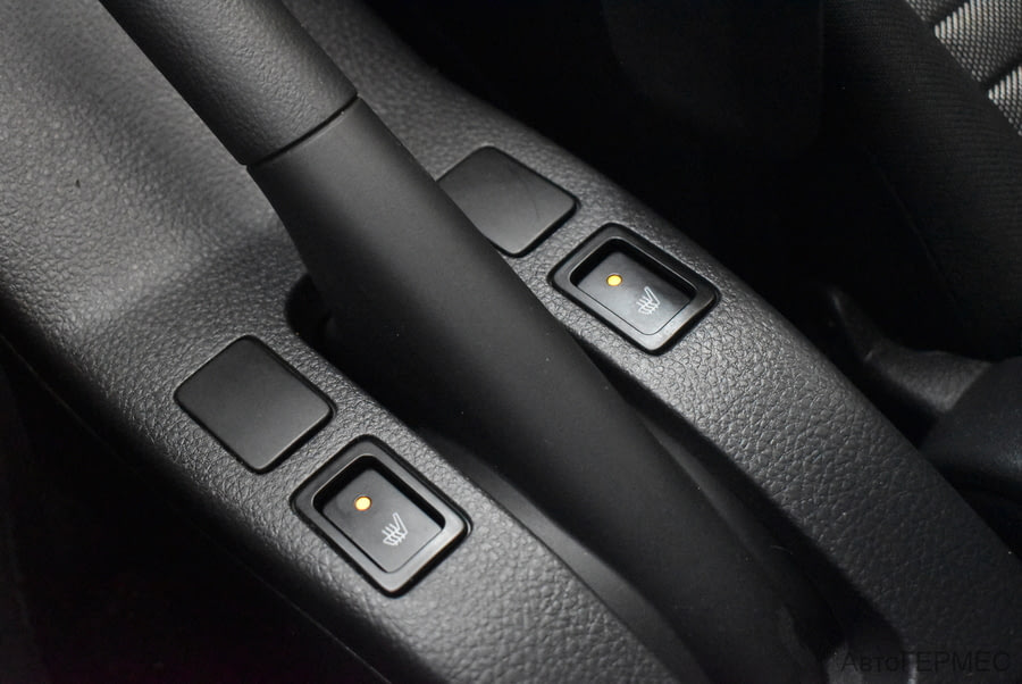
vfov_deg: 29.0
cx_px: 511
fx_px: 1321
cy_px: 342
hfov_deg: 42.3
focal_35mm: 46
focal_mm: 31
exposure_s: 1/80
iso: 9000
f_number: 4.2
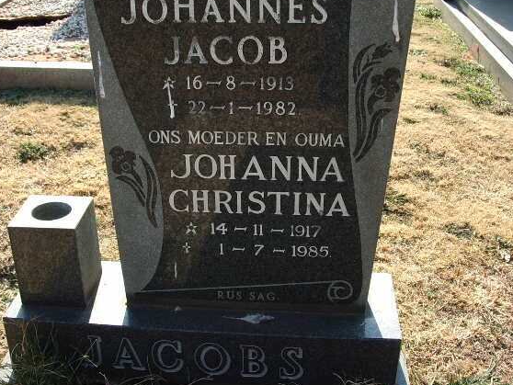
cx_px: 236
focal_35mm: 47
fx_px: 697
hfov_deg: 40.4
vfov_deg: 30.9
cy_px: 177
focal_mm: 6.8
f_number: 4.6
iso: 50
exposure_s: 1/80
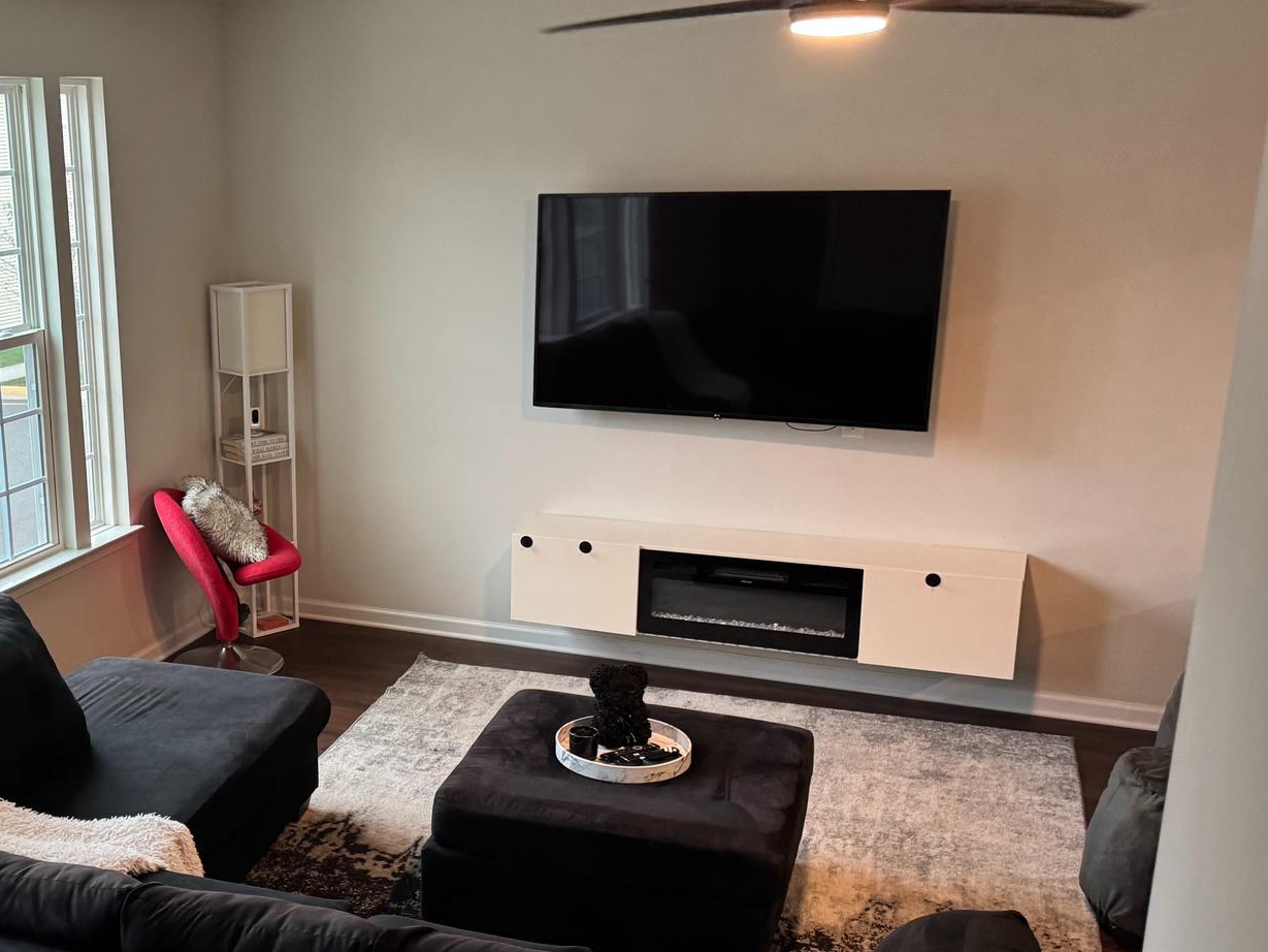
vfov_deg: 35.9
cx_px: 221
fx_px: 1465
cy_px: 548
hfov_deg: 44.1
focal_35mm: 40
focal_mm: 6.76
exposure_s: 1/60
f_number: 1.78
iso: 320
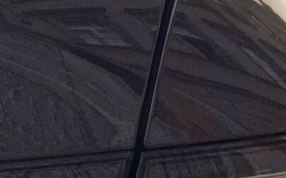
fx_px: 2041
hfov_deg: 8.0
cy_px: 202
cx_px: 96
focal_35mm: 262
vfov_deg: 5.0
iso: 20
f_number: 2.4
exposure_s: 1/245
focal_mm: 6
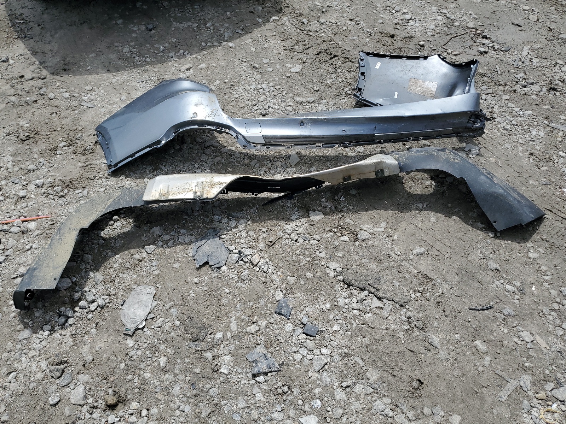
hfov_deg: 67.3
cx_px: 283
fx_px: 425
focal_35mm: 26
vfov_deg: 53.1
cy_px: 212
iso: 50
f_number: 1.5
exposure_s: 1/5000
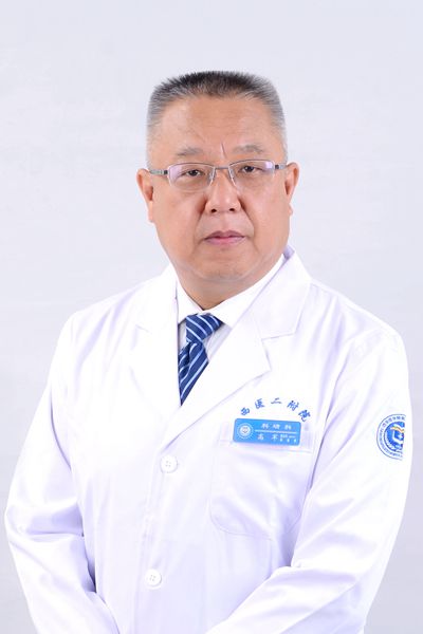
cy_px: 317
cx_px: 212
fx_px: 1322
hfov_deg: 18.2
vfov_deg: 27.0
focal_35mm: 75
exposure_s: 1/125
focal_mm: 50
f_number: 10
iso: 160
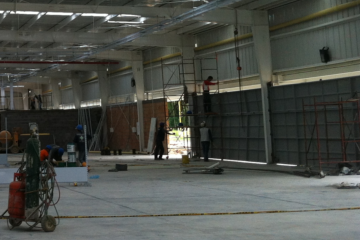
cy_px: 15
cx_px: -65
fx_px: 860
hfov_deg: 22.0
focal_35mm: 86
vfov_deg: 15.7
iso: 80
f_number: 2.8
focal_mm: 3.85
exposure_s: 1/138
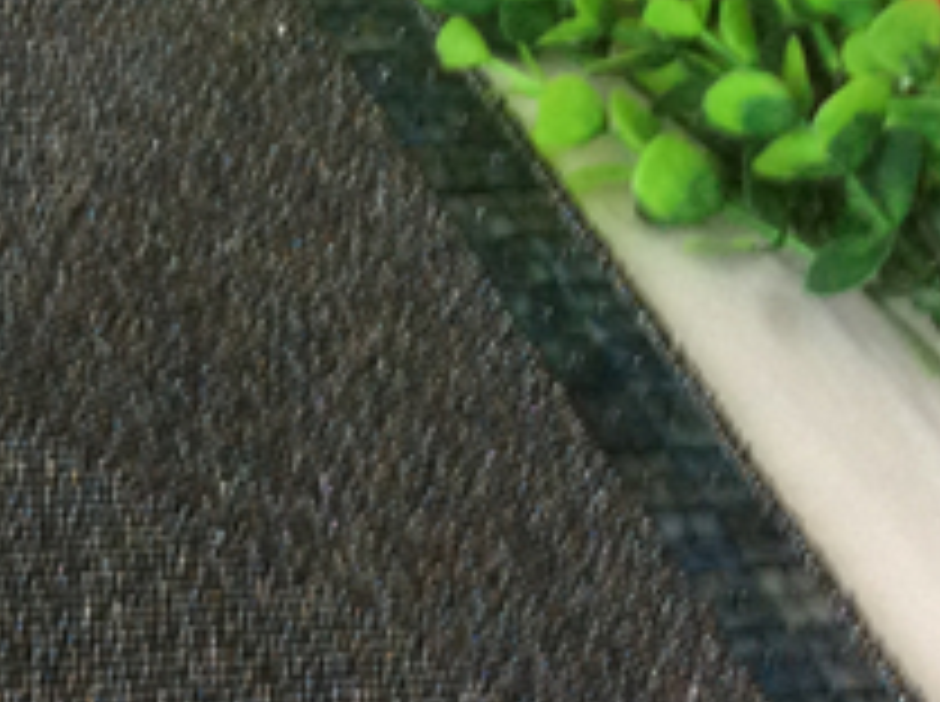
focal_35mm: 98
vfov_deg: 15.0
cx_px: -436
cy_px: 495
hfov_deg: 18.1
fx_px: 2657
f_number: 2.4
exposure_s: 1/25
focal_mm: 3.3
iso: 80
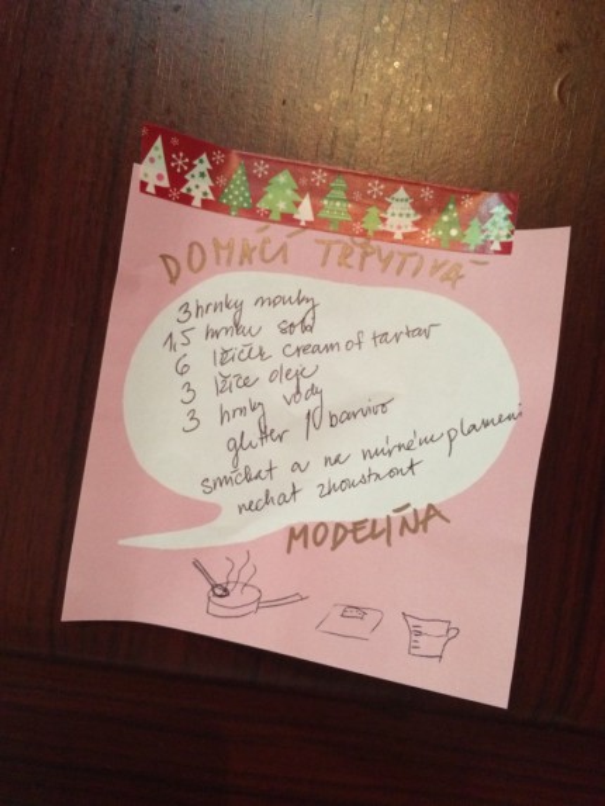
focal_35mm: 29
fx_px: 676
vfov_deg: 61.6
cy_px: 403
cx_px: 302
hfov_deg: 48.2
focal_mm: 4.15
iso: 320
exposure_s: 1/15
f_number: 2.2
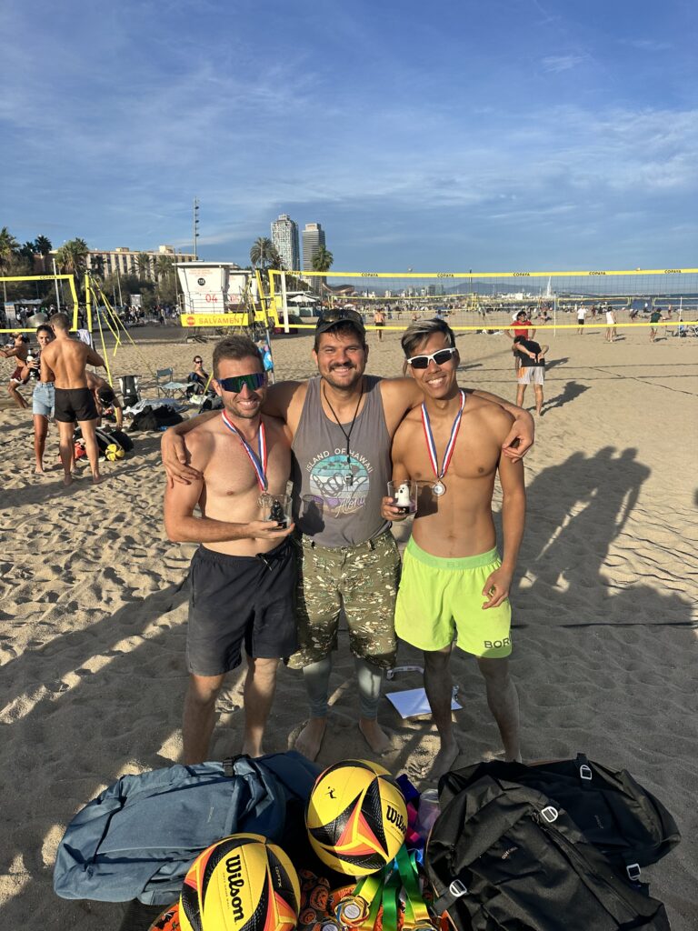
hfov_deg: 56.8
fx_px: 645
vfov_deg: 71.6
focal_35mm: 24
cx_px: 349
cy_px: 466
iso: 80
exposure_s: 1/4016
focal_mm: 6.86
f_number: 1.78
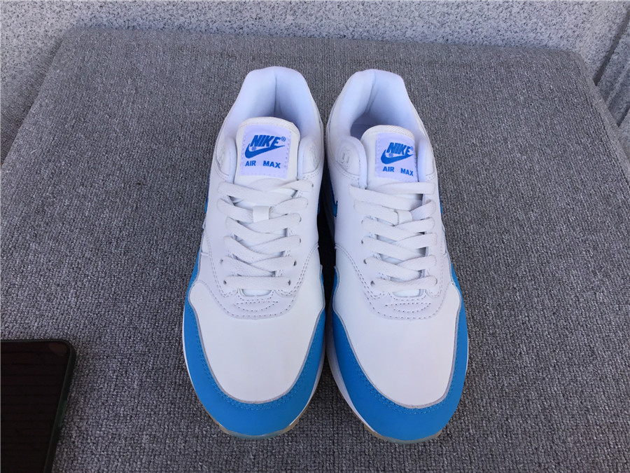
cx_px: 315
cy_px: 236
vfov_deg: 45.4
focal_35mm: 31
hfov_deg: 58.4
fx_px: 564
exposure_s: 1/286
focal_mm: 3.3
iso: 25
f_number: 2.4
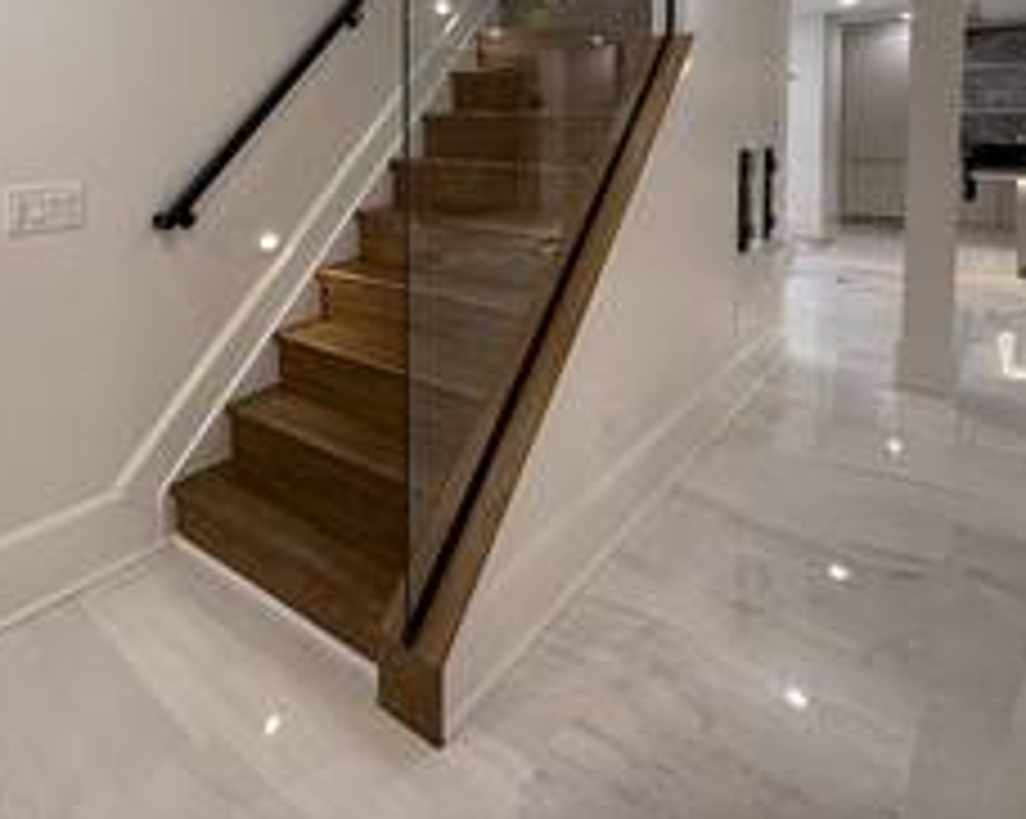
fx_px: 728
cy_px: 148
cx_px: 369
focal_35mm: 24
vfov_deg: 54.2
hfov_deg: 68.9
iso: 250
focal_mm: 2.22
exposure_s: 1/120
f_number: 2.2
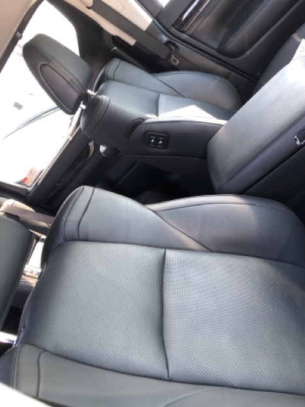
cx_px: 156
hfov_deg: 48.2
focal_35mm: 29
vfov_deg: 61.7
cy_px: 207
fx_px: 341
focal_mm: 3.99
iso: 25
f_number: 1.8
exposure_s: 1/30
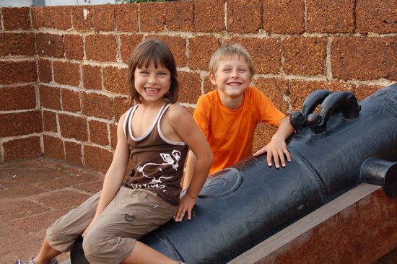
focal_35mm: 66
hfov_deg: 30.5
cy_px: 132
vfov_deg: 20.6
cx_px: 198
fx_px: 727
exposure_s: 1/160
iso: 400
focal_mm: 44
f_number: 6.3
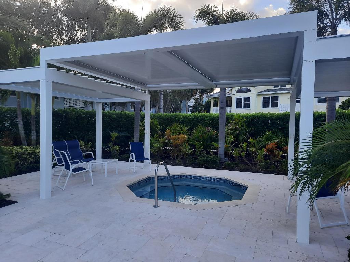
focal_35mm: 25
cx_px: 175
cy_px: 131
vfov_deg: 54.9
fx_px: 253
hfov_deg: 69.4
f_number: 2
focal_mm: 4.6
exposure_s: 1/120
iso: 40
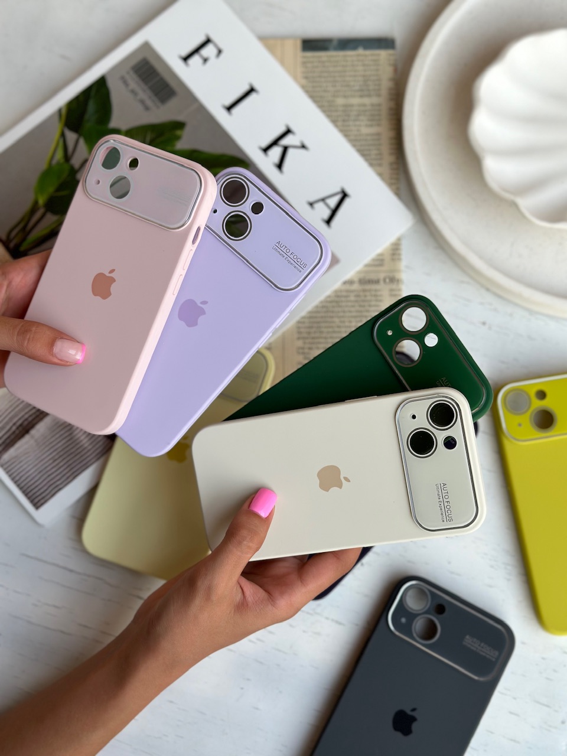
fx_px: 1048
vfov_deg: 39.7
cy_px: 378
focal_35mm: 48
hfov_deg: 30.3
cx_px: 284
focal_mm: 6.86
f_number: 1.78
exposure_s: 1/134
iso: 64
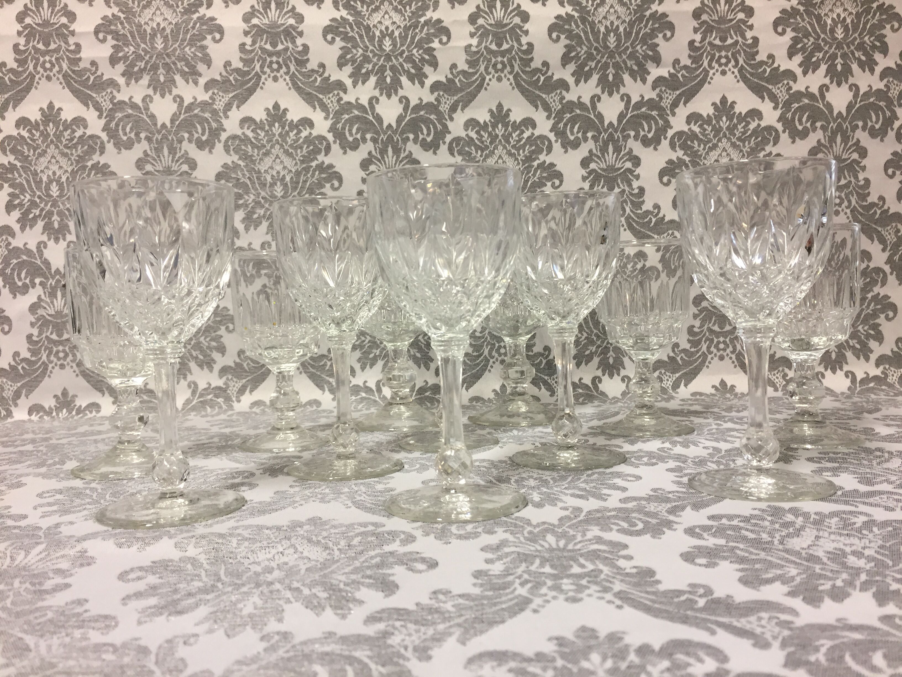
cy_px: 338
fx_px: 756
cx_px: 451
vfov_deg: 48.2
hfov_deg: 61.7
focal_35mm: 29
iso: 100
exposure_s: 1/33
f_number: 2.2
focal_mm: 4.15
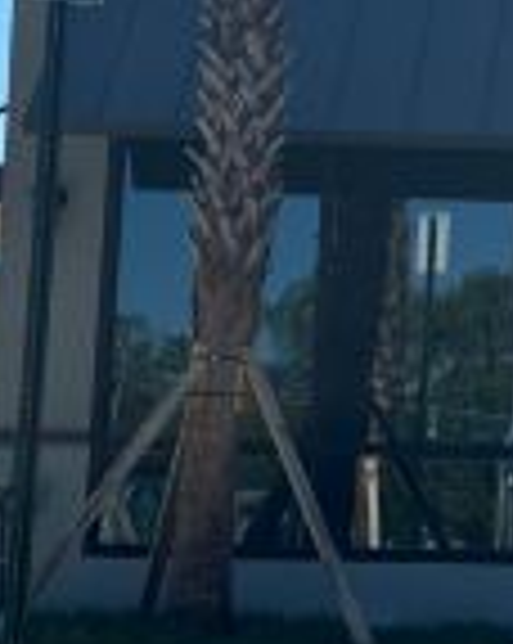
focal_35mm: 131
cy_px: 185
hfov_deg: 11.2
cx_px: 824
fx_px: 2492
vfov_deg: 14.7
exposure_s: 1/4762
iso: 80
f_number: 1.78
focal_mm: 6.86
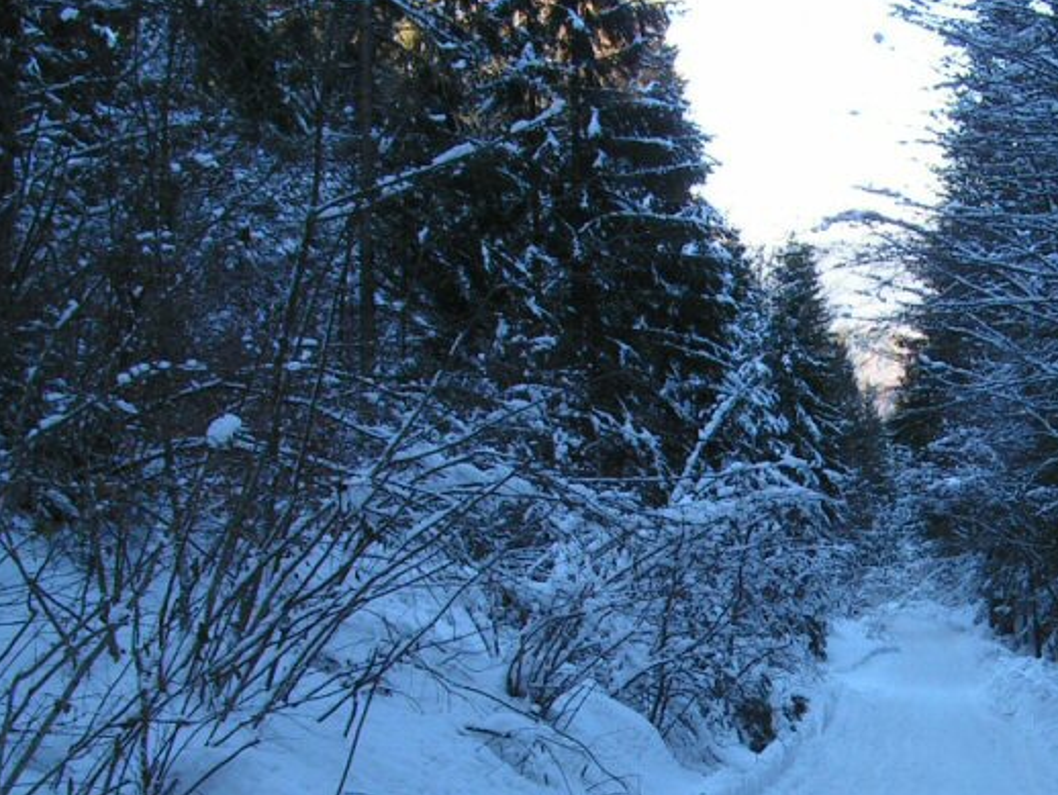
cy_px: 599
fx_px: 2477
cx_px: 960
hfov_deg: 23.5
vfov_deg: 18.1
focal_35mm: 81
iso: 50
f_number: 3.5
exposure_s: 1/80
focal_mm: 6.8
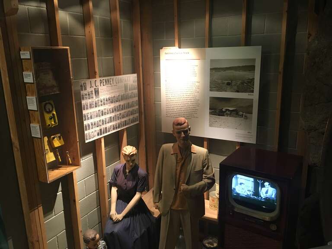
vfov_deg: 48.2
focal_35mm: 29
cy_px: 124
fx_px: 278
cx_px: 166
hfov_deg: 61.7
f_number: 2.2
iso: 160
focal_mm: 4.15
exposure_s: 1/30
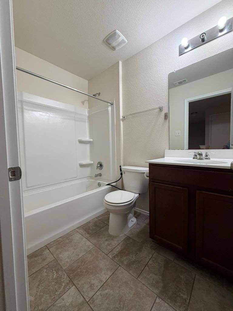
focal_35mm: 14
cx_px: 116
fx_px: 126
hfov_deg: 85.7
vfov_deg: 102.1
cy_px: 156
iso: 160
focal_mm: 2.22
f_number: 2.2
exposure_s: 1/60
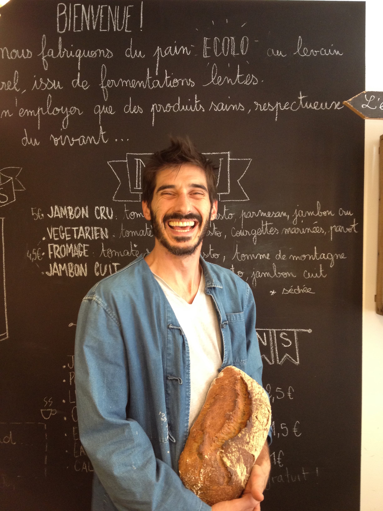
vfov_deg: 52.6
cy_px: 256
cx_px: 192
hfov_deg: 40.7
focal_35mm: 35
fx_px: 516
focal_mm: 4.28
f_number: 2.4
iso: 125
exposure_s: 1/20
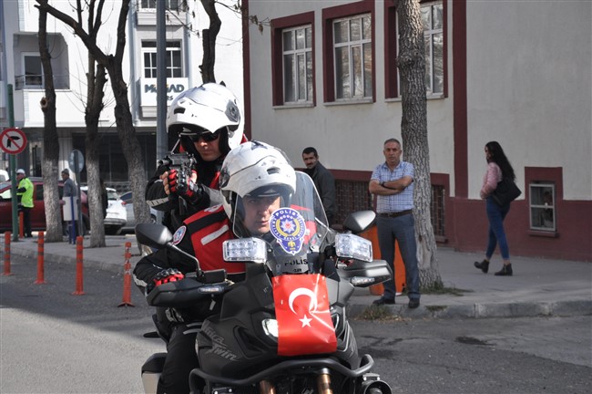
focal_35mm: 105
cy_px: 197
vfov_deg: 13.0
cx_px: 296
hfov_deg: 19.5
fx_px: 1725
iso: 500
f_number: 7.1
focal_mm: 70
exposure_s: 1/800
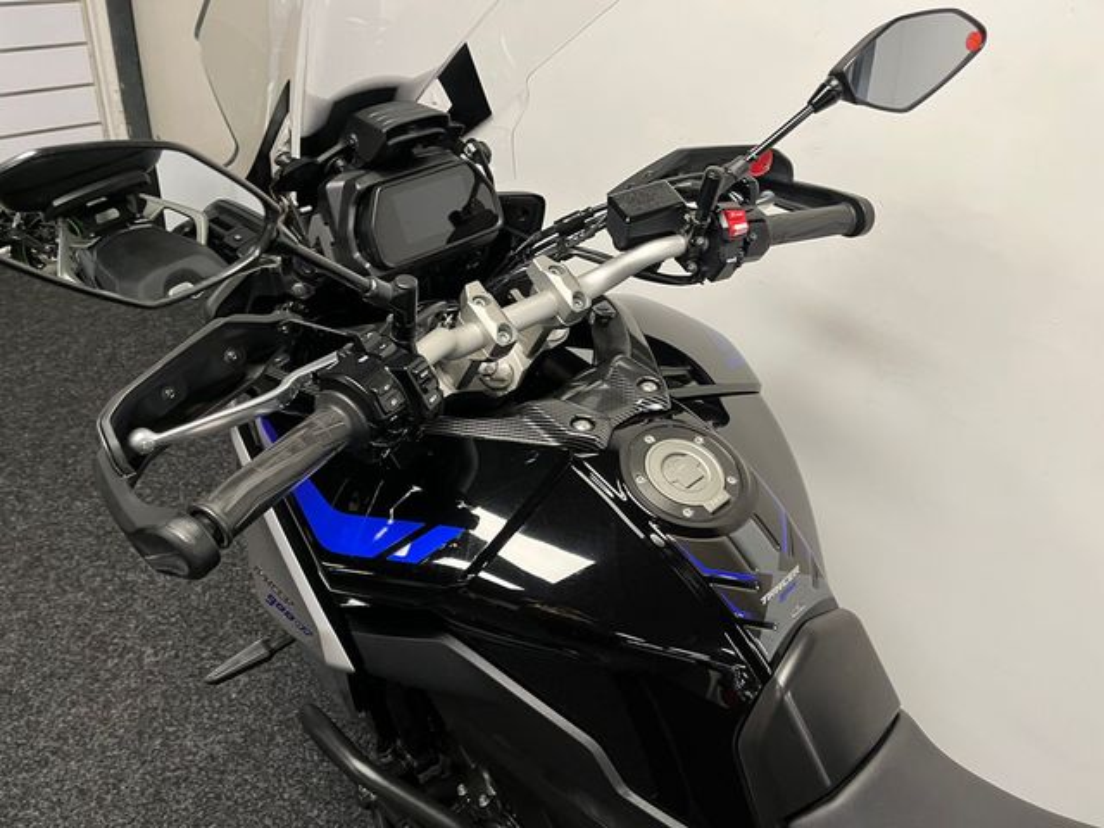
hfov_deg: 67.3
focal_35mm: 26
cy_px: 414
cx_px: 552
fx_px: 829
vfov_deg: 53.1
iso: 125
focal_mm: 5.1
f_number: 1.6
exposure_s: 1/50
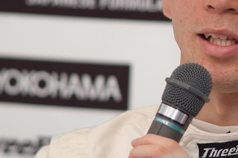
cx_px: 216
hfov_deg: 3.7
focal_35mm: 553
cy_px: 28
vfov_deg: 2.5
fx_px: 3652
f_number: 2.8
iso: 400
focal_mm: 180
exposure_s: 1/250
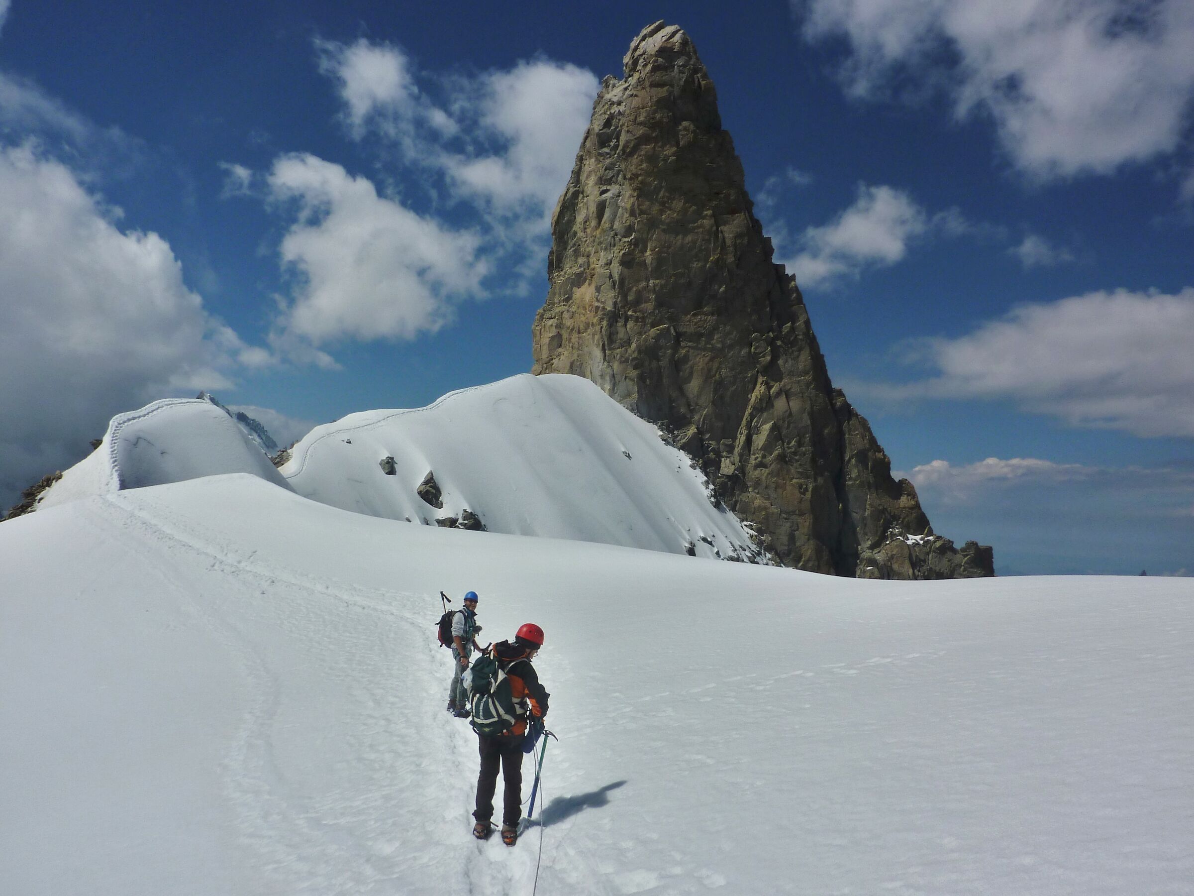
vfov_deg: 54.9
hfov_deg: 69.4
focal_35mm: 25
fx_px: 862
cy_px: 448
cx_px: 597
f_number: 6.3
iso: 80
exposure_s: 1/1600
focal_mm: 4.1
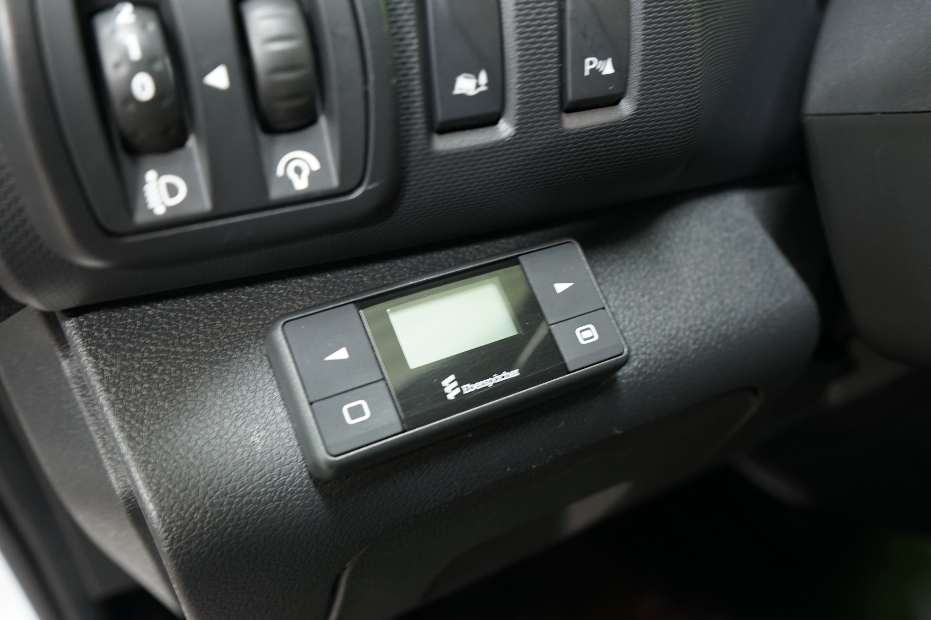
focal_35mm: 30
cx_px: 466
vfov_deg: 43.6
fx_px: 776
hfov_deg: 61.9
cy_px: 310
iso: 800
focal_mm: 30
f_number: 5.6
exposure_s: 1/3
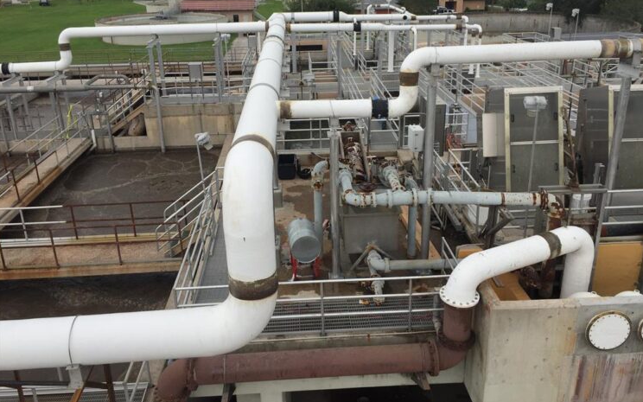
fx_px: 543
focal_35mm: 31
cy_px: 160
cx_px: 322
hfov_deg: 61.2
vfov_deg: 40.4
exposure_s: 1/1464
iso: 32
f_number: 2.2
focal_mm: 4.15
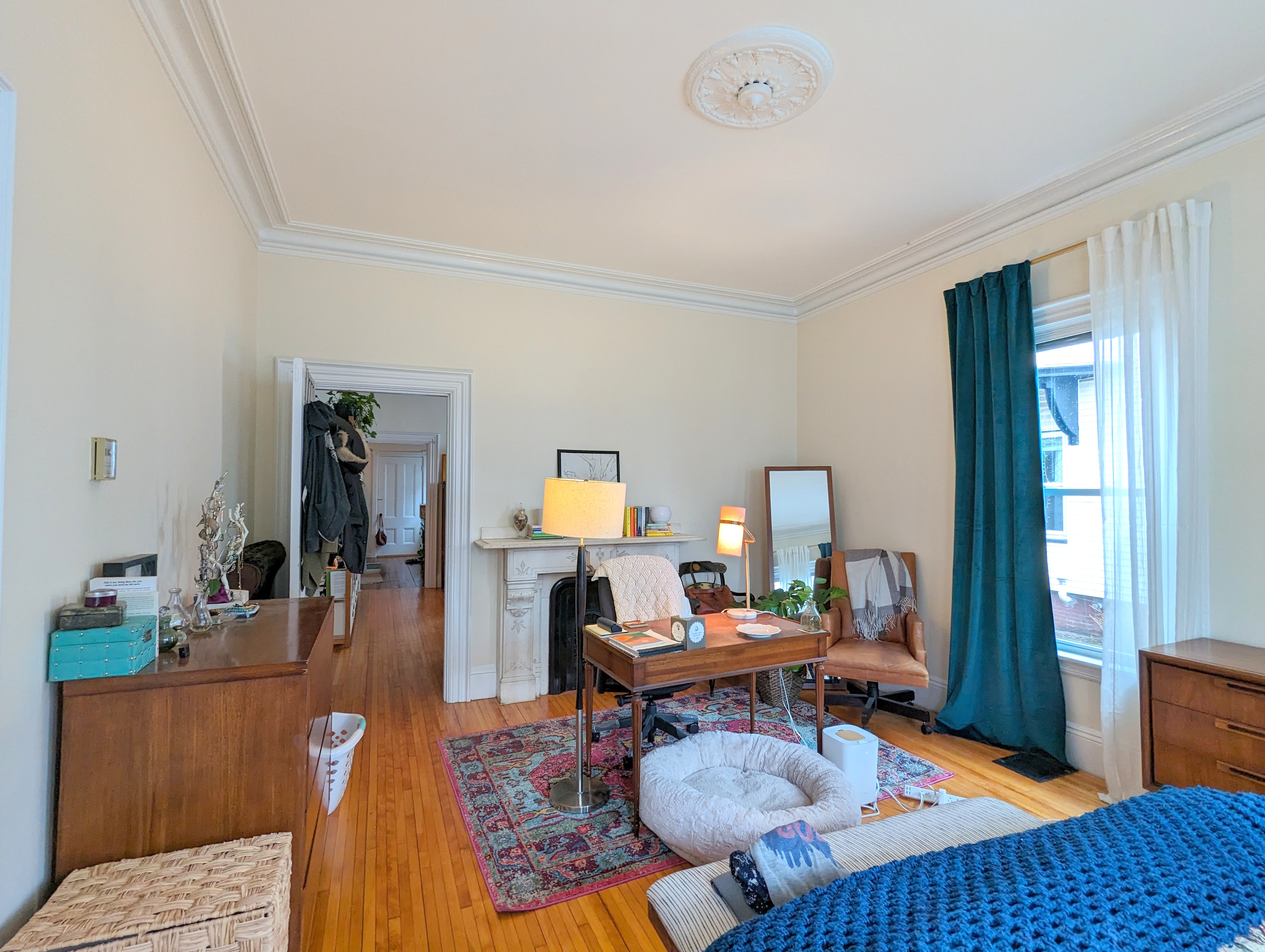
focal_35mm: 16
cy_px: 476
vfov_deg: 78.2
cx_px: 632
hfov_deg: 94.4
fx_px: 586
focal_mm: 2.35
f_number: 2.2
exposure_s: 1/40
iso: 65
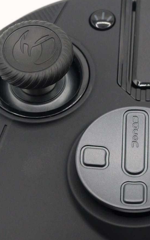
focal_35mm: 146
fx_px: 955
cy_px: 157
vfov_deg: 14.3
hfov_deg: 8.9
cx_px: 138
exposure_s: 1/80
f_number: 16
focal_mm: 70
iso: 6400
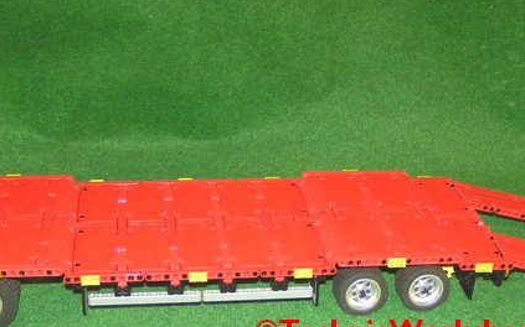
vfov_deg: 21.2
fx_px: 872
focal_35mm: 61
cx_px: 267
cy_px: 220
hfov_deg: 33.5
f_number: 2.8
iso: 200
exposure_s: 1/40
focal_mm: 5.8
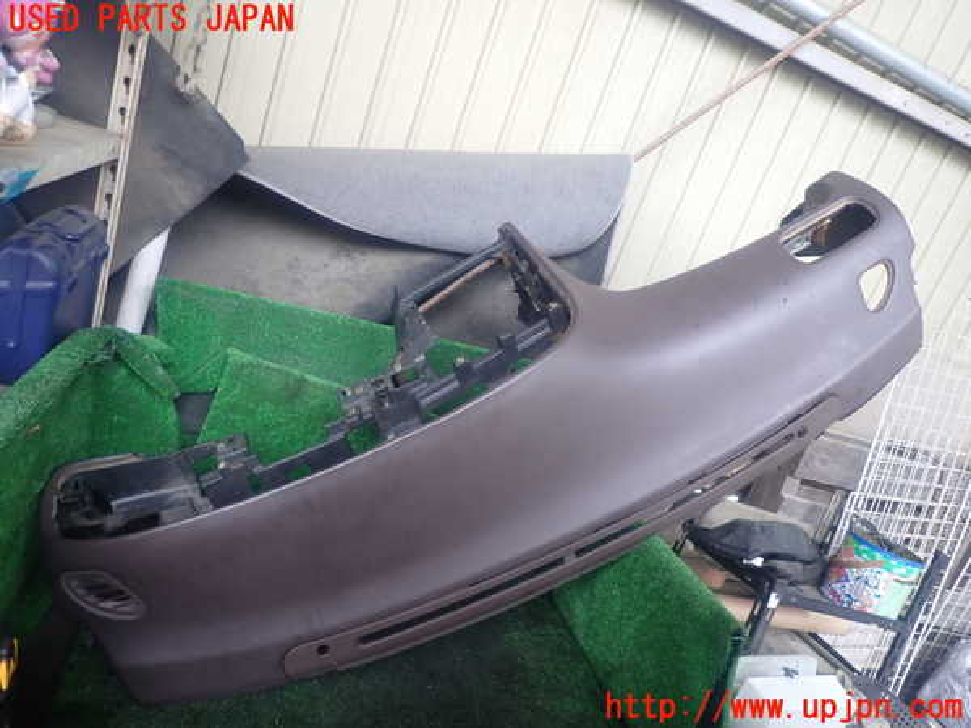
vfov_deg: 54.9
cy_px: 364
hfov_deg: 69.4
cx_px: 486
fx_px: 701
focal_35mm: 25
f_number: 2
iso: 200
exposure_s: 1/30
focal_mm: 4.5
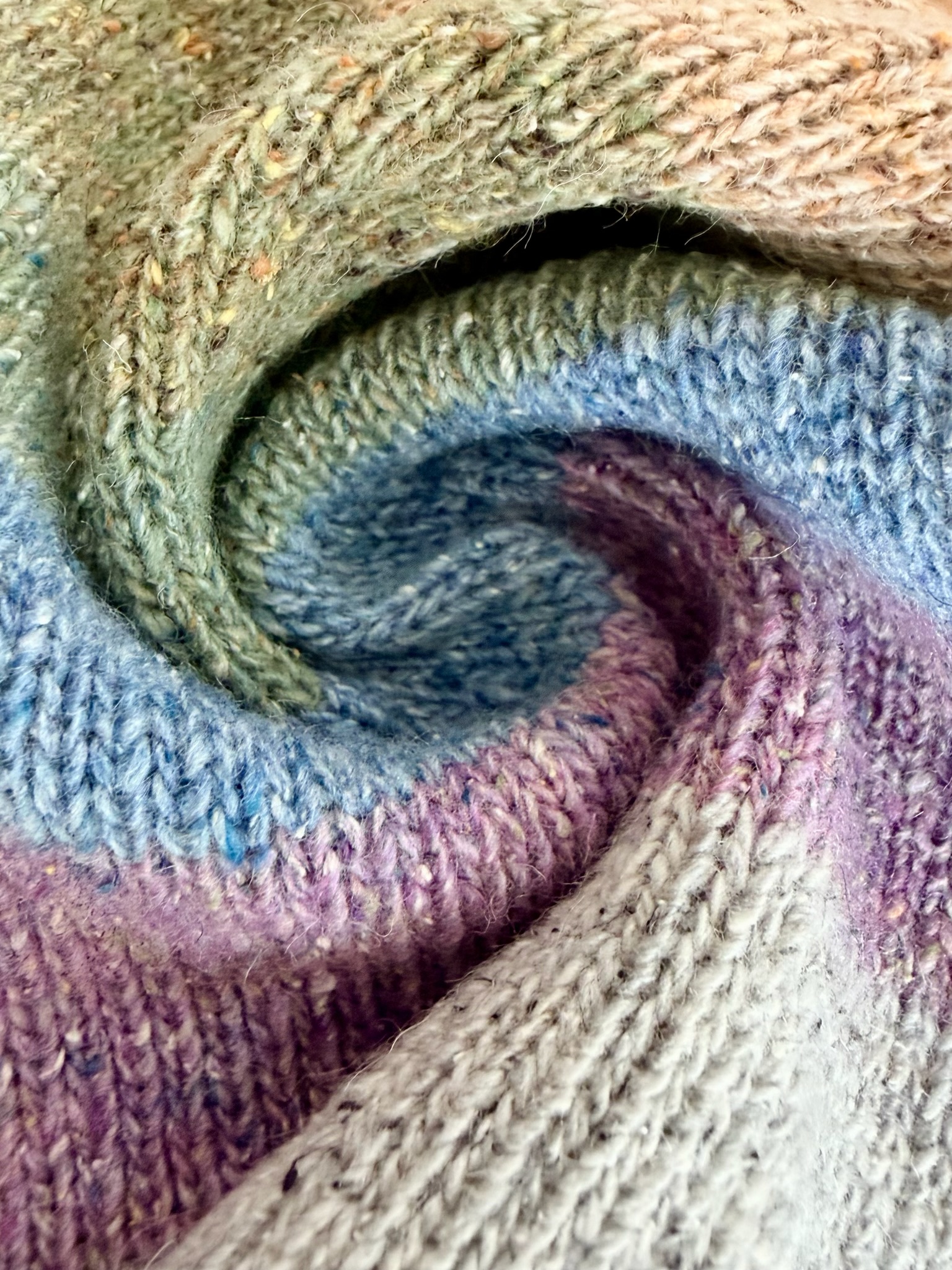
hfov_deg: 56.8
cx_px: 476
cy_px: 635
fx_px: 880
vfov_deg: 71.6
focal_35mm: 24
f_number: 2.2
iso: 320
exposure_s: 1/68
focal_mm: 2.22
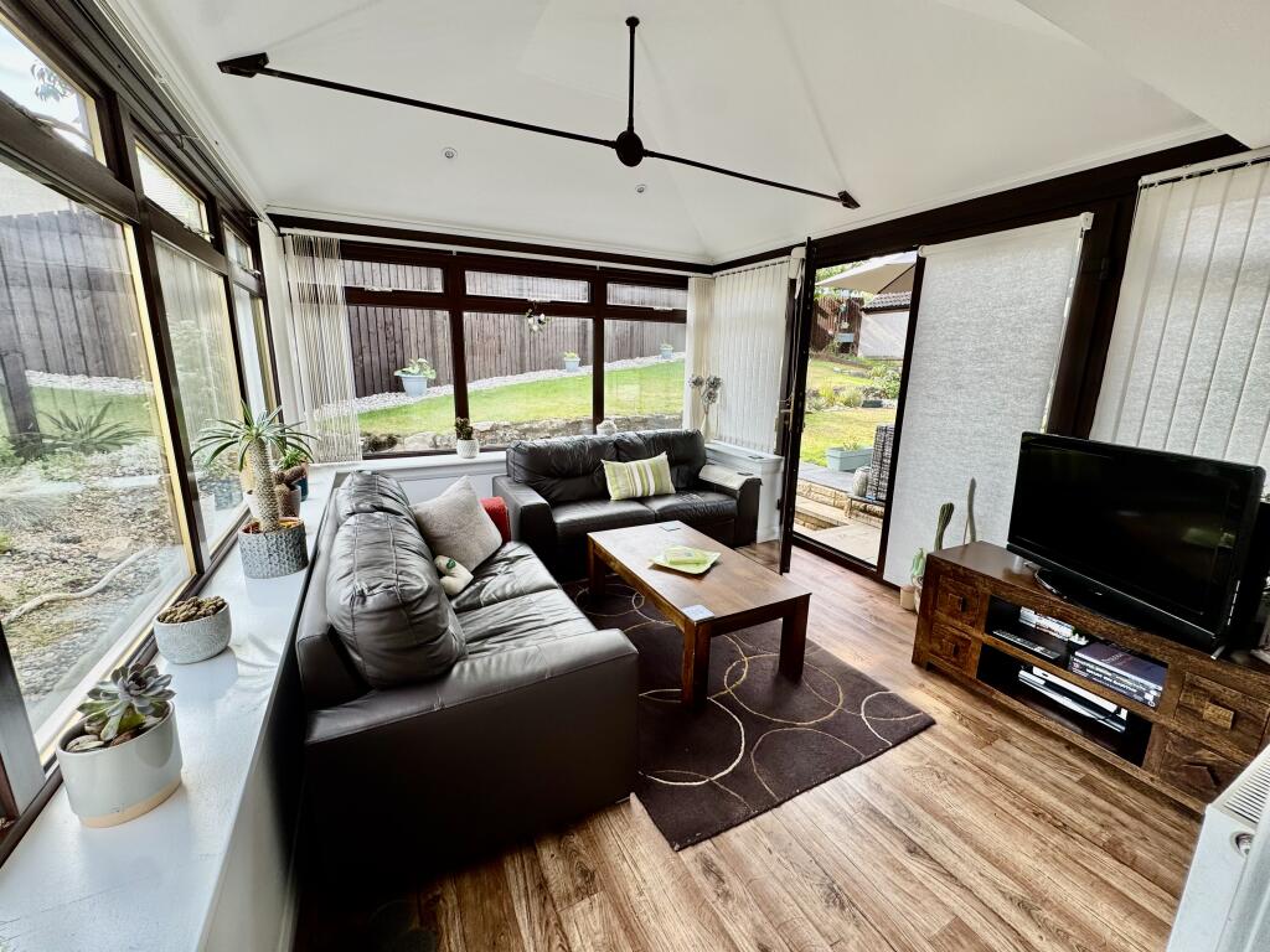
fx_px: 514
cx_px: 635
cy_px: 476
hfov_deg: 102.1
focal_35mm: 14
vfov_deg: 85.7
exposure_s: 1/178
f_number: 2.2
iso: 40
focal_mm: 2.22
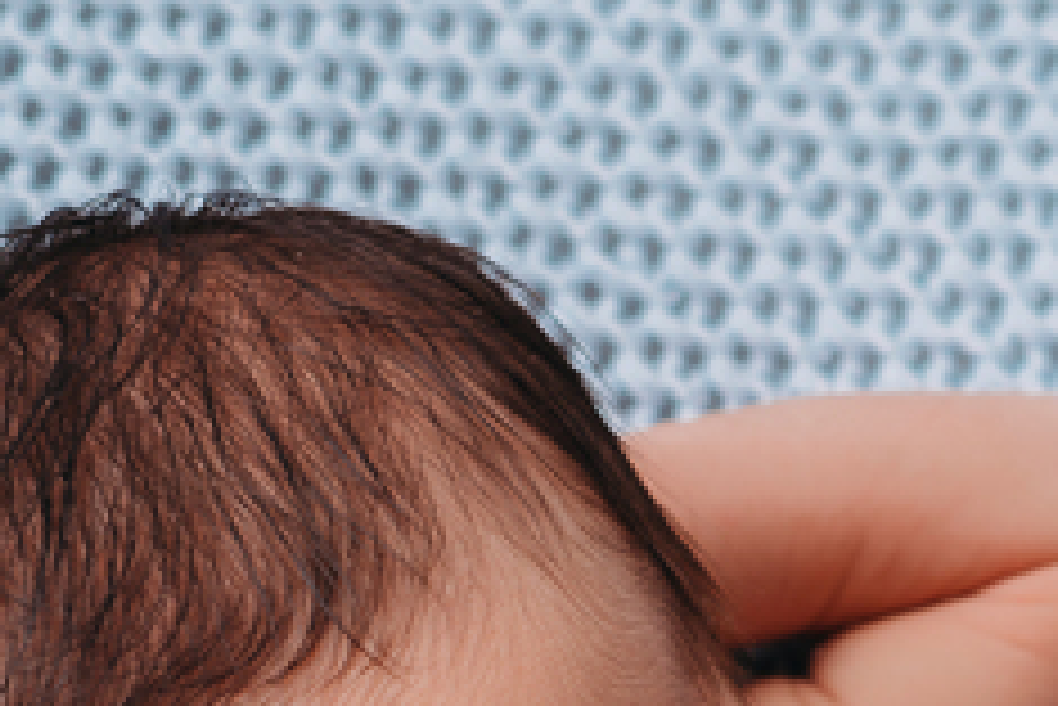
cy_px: 854
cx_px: 1414
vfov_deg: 5.4
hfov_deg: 8.0
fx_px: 7498
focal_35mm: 255
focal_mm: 50
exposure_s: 1/200
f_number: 4
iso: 200
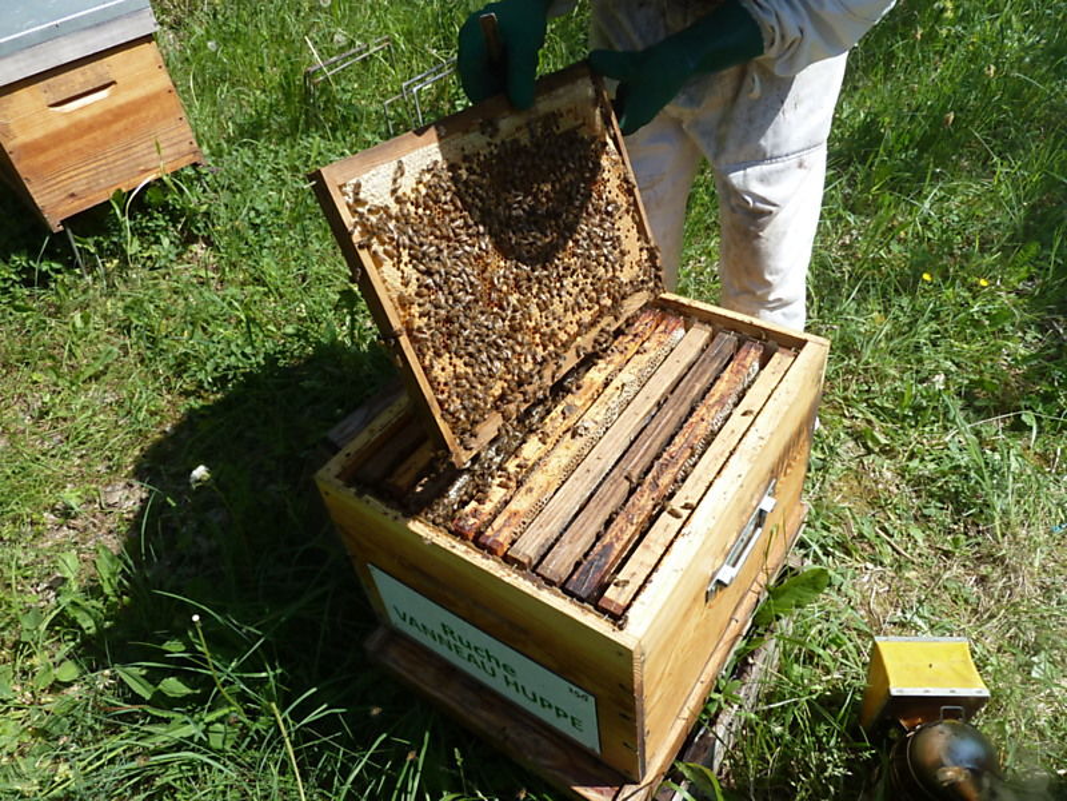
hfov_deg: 69.4
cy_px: 400
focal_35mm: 25
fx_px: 771
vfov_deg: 54.9
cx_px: 534
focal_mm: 4.1
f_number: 4
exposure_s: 1/400
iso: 80
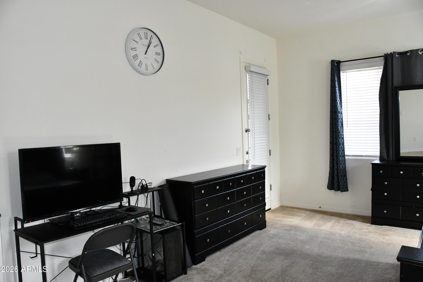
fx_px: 317
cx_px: 212
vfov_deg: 47.9
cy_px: 141
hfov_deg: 67.4
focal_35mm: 27
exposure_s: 1/200
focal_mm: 18
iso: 2500
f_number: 6.3
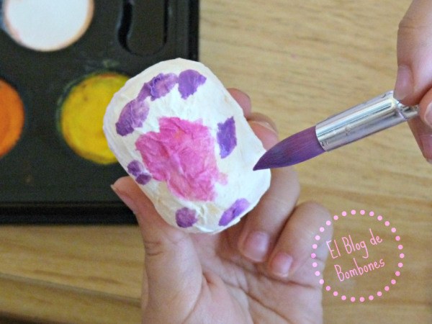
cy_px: 162
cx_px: 216
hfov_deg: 26.0
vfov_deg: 19.6
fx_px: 936
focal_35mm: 75
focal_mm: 13.3
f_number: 3.4
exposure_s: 1/160
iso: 500
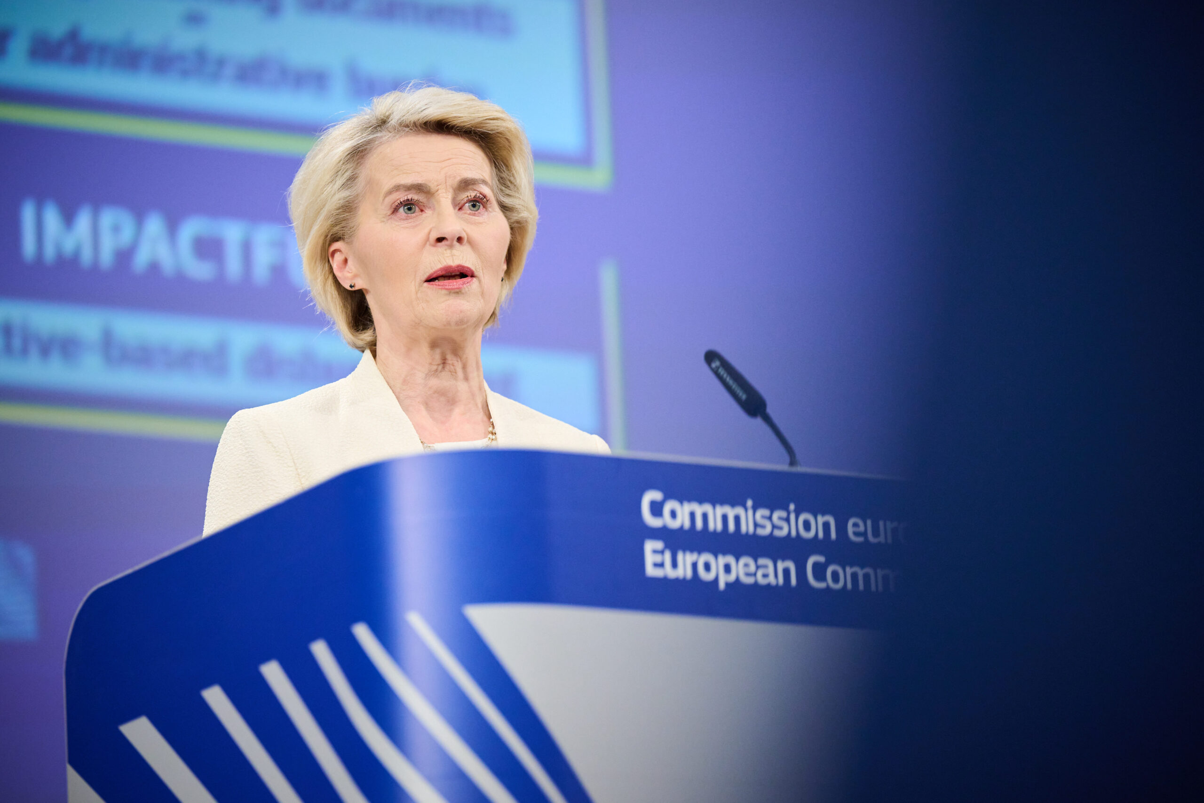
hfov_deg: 12.5
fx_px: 5518
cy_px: 402
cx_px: 602
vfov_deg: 8.3
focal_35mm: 165
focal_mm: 165
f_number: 3.2
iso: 2800
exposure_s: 1/250
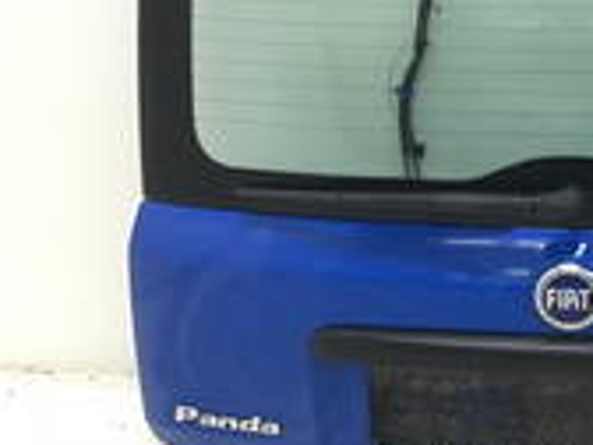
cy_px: 152
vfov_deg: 19.8
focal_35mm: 74
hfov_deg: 25.0
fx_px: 1268
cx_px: 597
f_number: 2.4
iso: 80
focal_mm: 3.3
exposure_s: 1/33
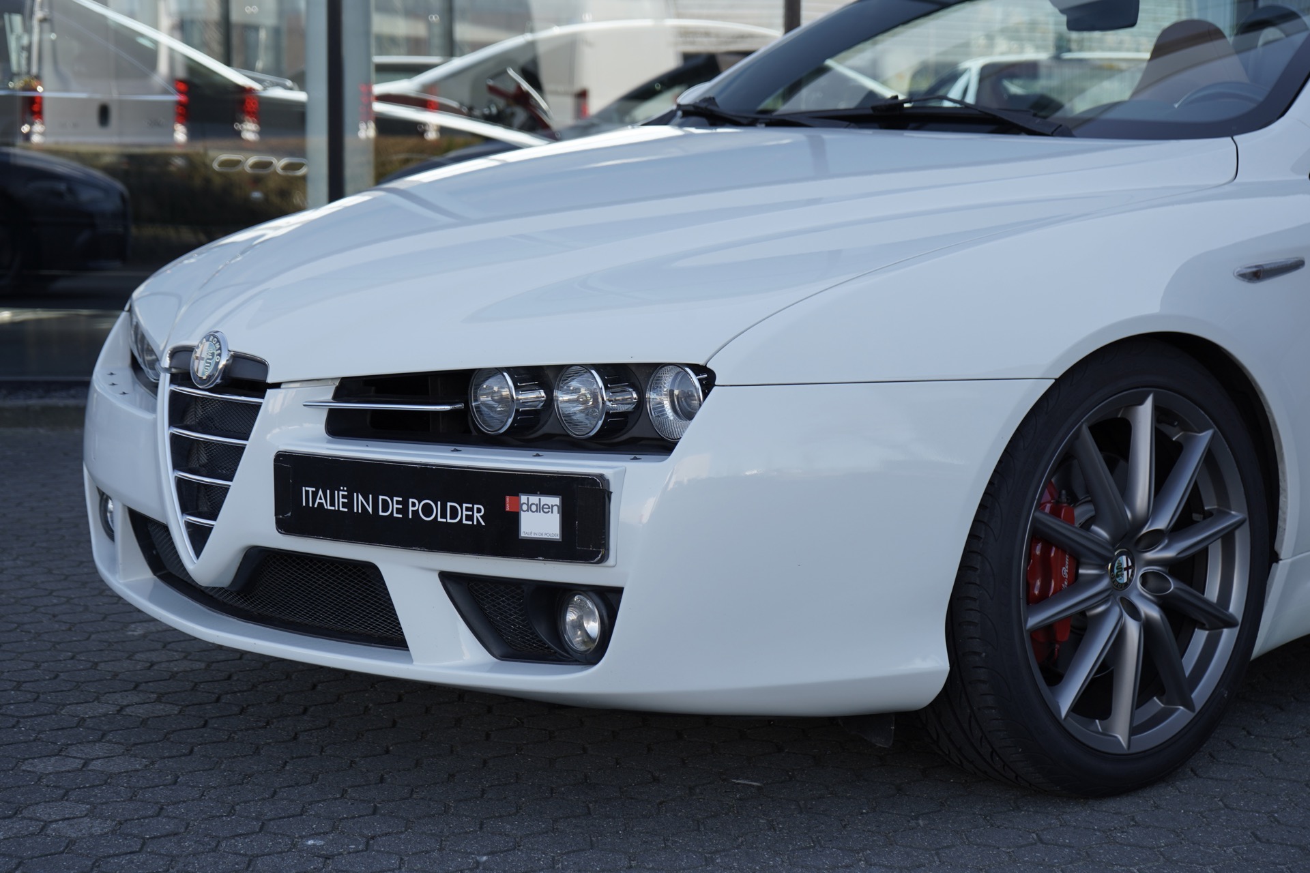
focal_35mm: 70
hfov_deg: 28.8
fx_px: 2547
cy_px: 436
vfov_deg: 19.5
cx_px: 655
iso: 100
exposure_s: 1/125
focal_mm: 70
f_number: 6.3
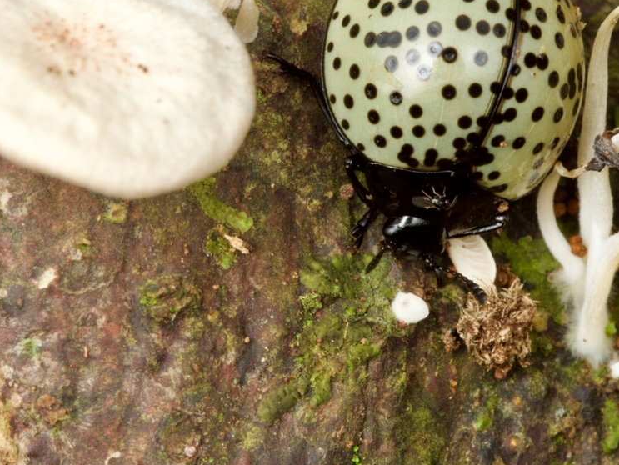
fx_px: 3292
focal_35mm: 184
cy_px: 161
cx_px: 352
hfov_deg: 10.7
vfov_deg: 8.1
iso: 400
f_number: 14
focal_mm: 60
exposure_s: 1/60
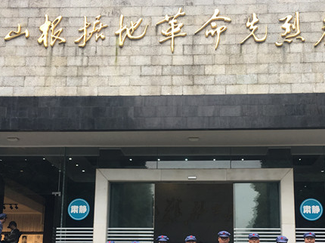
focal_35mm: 54
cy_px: 192
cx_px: 188
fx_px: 507
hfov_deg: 35.5
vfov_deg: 26.5
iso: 32
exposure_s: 1/50
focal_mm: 4.15
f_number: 2.2
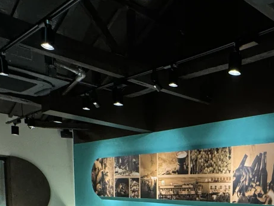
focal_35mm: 44
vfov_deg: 28.7
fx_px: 348
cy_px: 244
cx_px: 281
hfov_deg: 37.7
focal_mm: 2.22
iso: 200
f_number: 2.2
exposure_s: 1/60
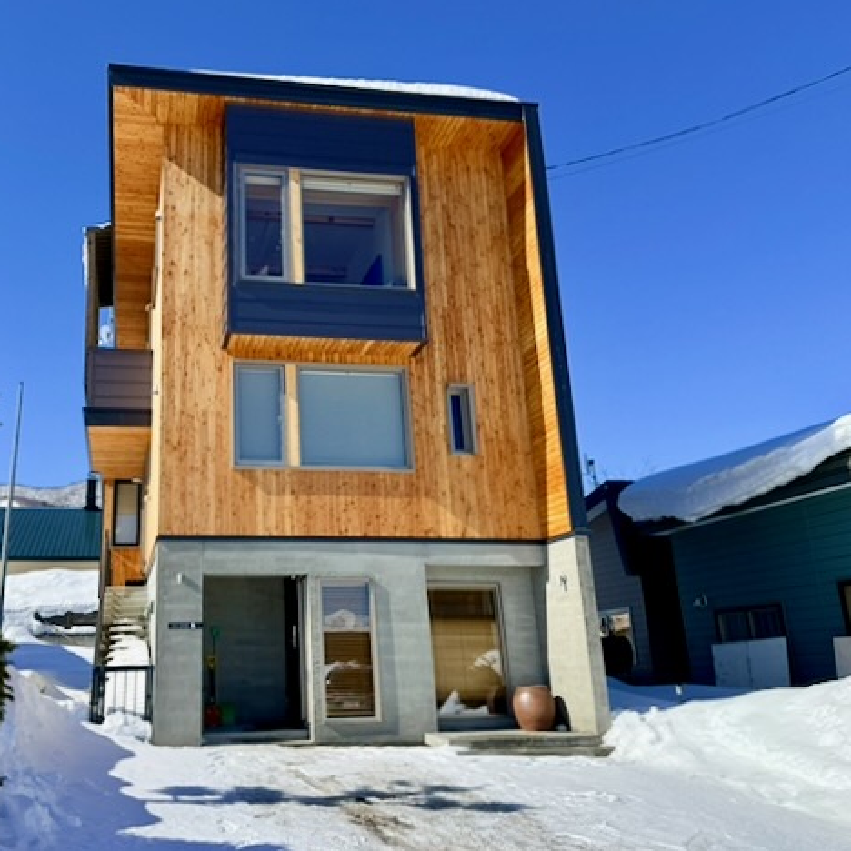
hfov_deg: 54.3
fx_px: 807
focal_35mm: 29
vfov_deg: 55.6
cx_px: 271
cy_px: 426
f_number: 1.78
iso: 100
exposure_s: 1/7353
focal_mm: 6.76
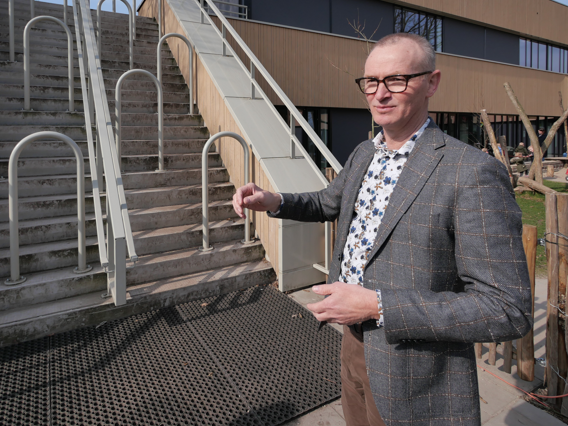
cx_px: 240
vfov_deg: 59.6
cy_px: 141
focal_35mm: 22
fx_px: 361
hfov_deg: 75.9
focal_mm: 8
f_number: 4
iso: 200
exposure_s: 1/1600
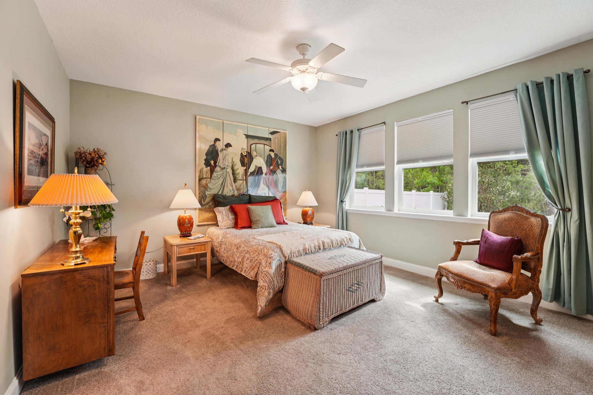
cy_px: 198
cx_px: 296
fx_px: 231
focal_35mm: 14
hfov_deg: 104.3
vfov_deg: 81.2
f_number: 10
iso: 100
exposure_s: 1/2.5
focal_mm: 14
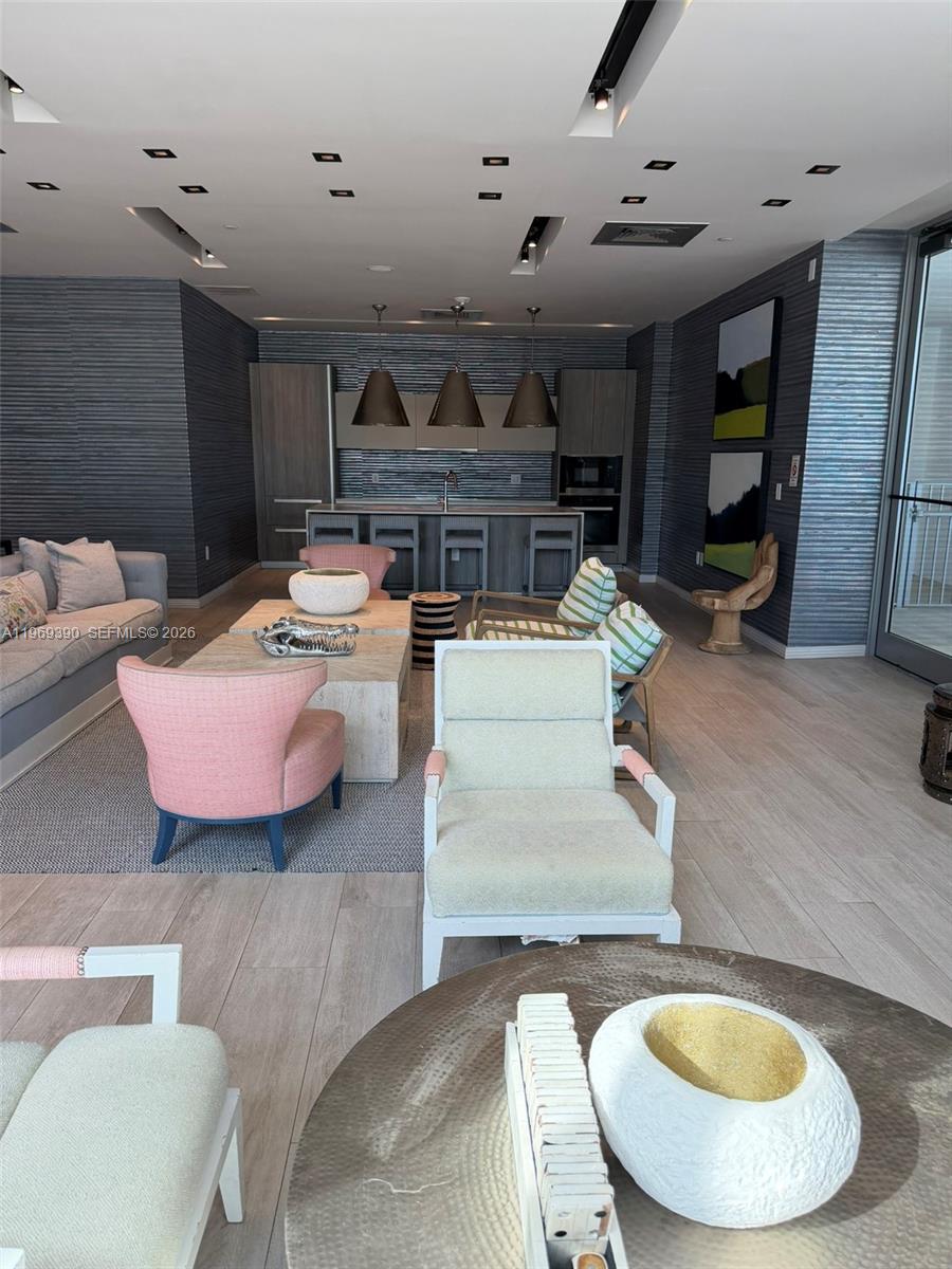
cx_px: 476
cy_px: 634
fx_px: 880
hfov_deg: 56.8
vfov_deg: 71.6
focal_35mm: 24
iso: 200
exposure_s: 1/225
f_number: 1.78
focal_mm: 6.76
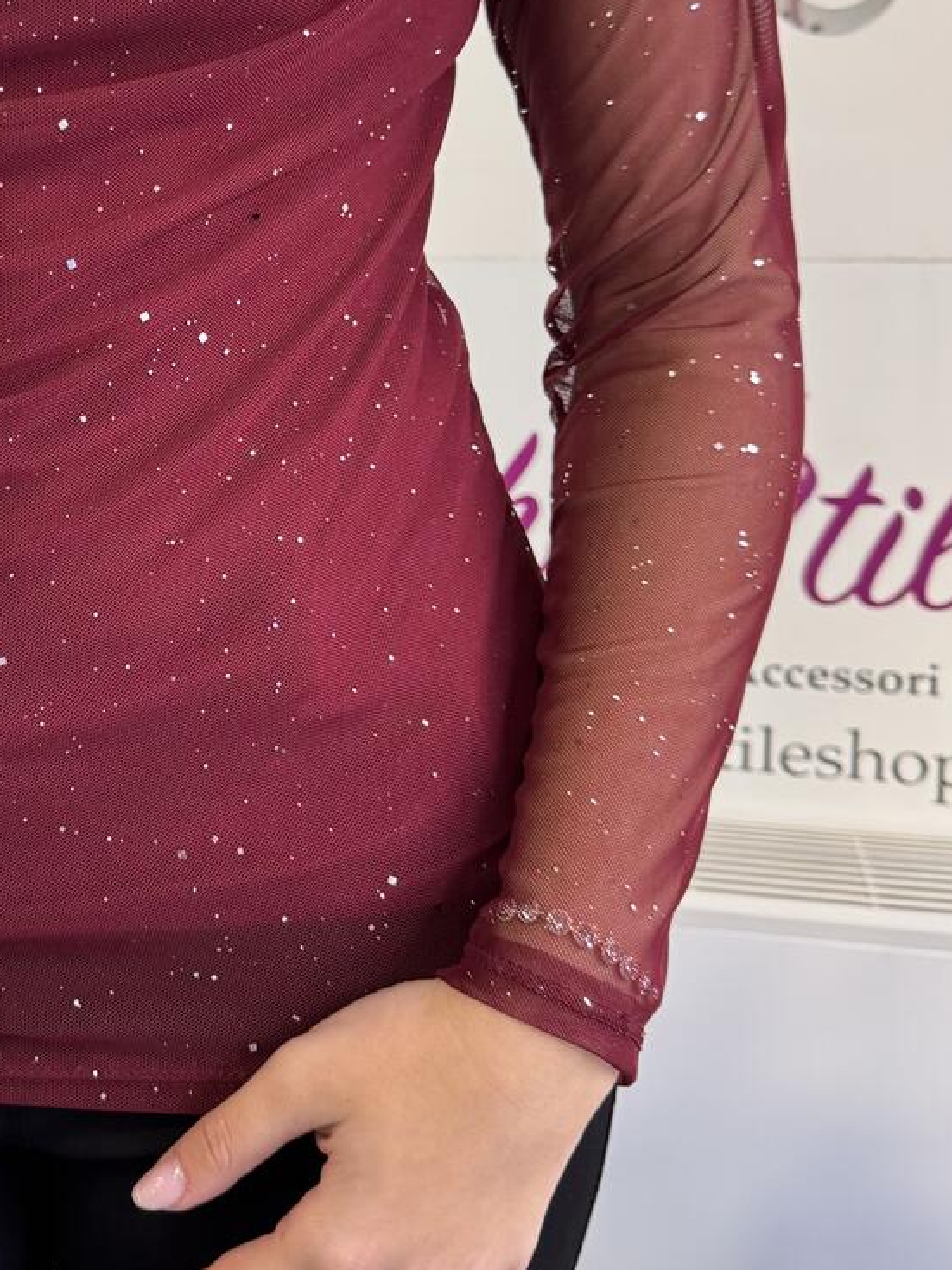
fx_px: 1797
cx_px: 92
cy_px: 413
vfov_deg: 38.4
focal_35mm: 49
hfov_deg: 28.5
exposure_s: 1/100
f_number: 1.78
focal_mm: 6.76
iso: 200
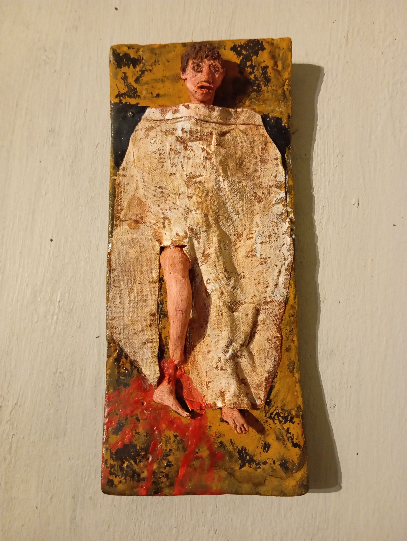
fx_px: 438
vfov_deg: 63.4
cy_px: 270
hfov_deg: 49.9
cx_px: 204
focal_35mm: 28
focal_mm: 4.22
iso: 2809
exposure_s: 1/20
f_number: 1.8
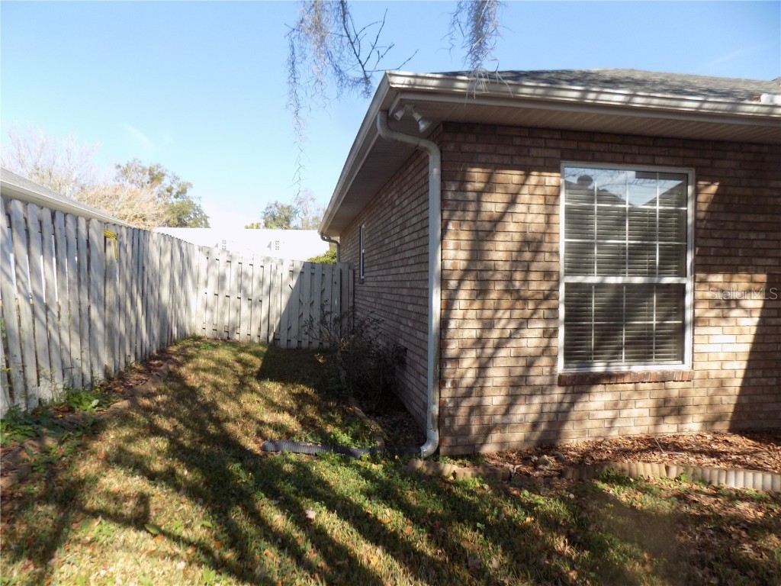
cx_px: 390
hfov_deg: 73.9
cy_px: 293
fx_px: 519
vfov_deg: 58.9
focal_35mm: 23
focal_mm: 4
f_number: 3.1
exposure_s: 1/400
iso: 80
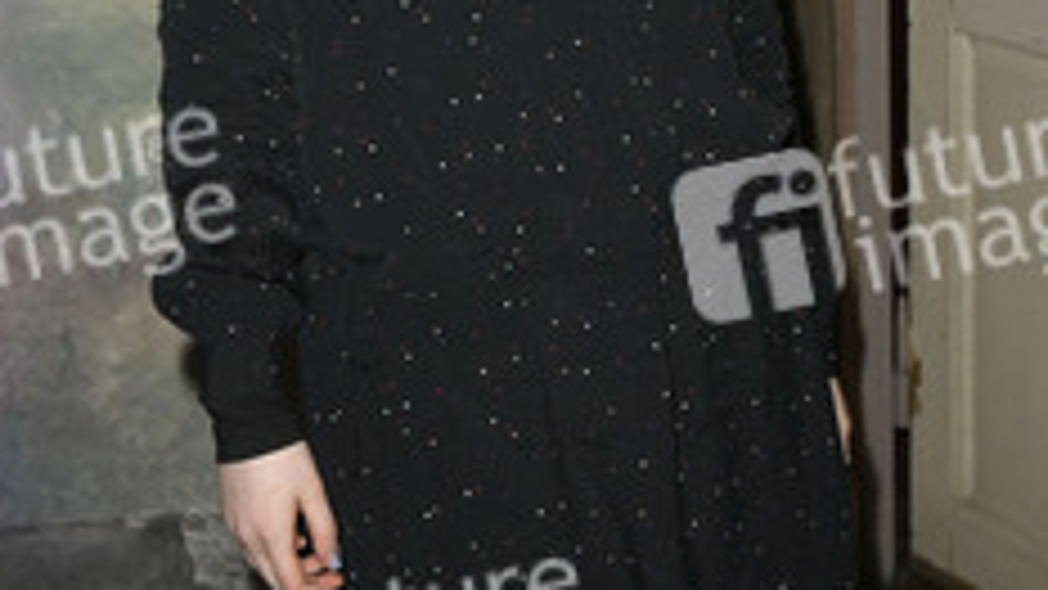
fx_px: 2001
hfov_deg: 29.3
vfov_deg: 16.4
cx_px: 495
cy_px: -9
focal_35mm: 72
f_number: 6.3
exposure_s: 1/250
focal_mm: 40
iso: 2000
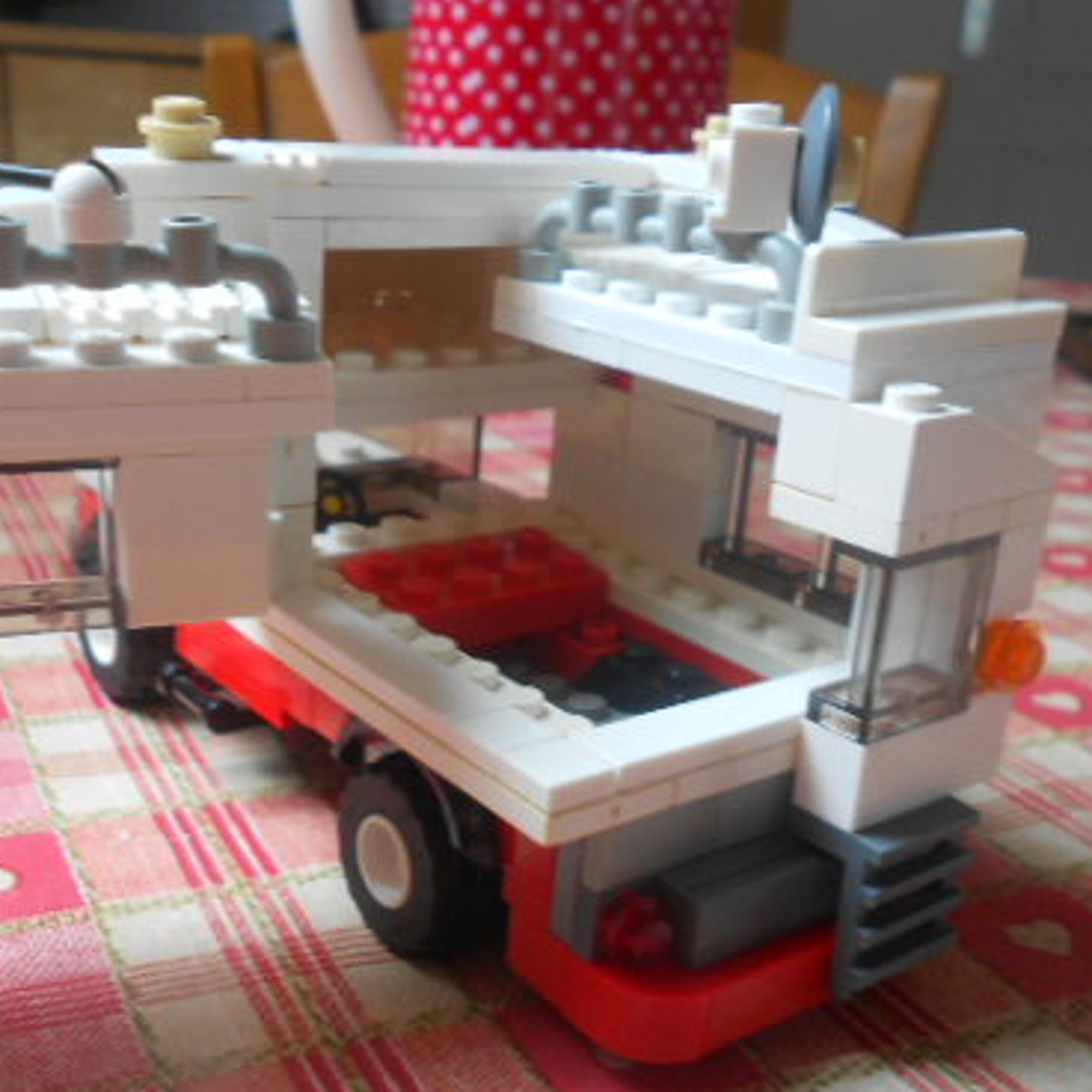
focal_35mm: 40
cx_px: 454
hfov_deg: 41.7
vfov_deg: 41.6
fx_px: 1428
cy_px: 668
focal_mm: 4.6
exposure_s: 1/30
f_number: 3.2
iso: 100
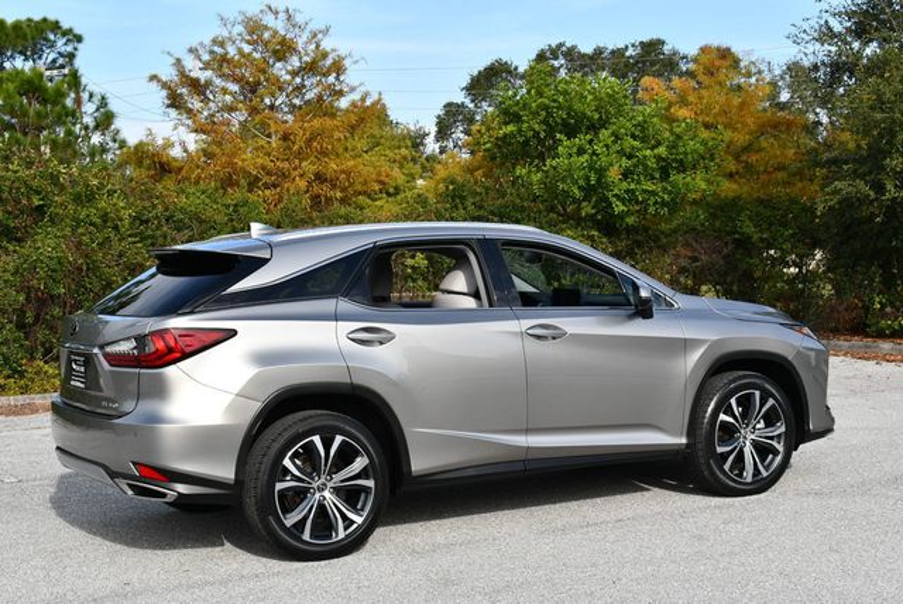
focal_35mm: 60
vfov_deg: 22.7
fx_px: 1506
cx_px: 452
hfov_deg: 33.4
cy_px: 302
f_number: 8
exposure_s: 1/250
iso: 110
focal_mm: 30
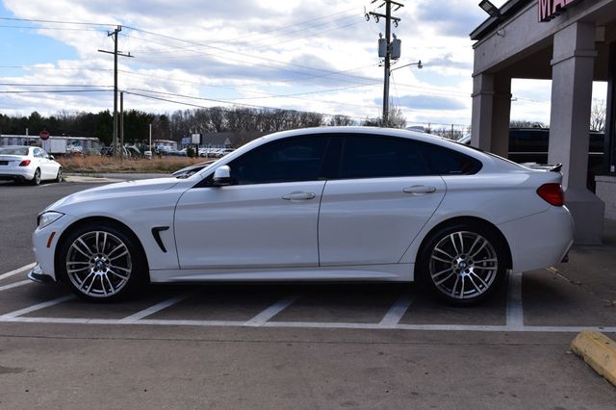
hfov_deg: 53.2
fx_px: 616
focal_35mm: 36
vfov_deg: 36.8
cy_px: 205
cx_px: 308
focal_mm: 24
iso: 400
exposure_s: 1/500
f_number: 11
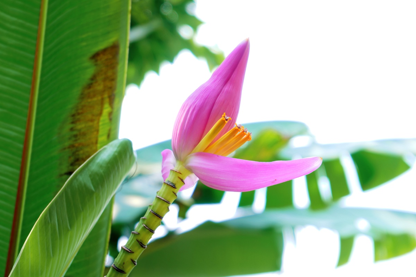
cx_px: 208
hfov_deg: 19.4
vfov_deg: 13.1
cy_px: 138
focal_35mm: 105
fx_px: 1214
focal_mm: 70
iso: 50
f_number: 5.6
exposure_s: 1/50
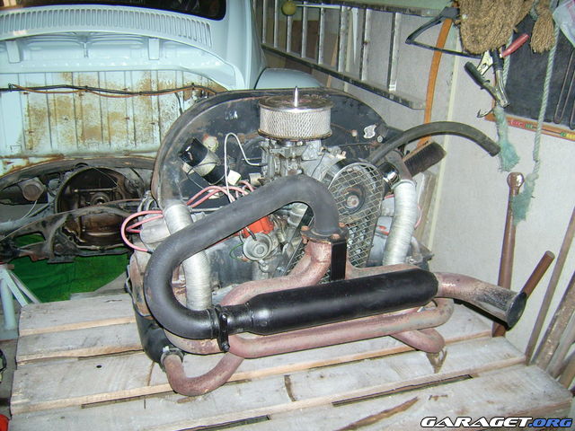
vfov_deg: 40.7
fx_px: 581
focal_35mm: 35
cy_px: 216
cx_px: 288
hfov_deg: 52.6
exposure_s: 1/60
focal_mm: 5.95
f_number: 2.8
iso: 100
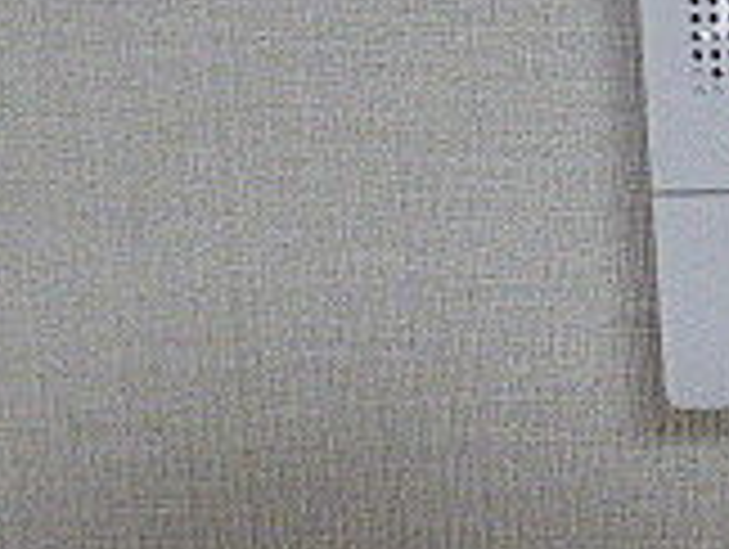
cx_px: 1004
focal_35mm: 79
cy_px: -14
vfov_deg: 18.2
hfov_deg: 21.7
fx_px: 1666
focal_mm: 3.58
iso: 640
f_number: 2.8
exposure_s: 1/125
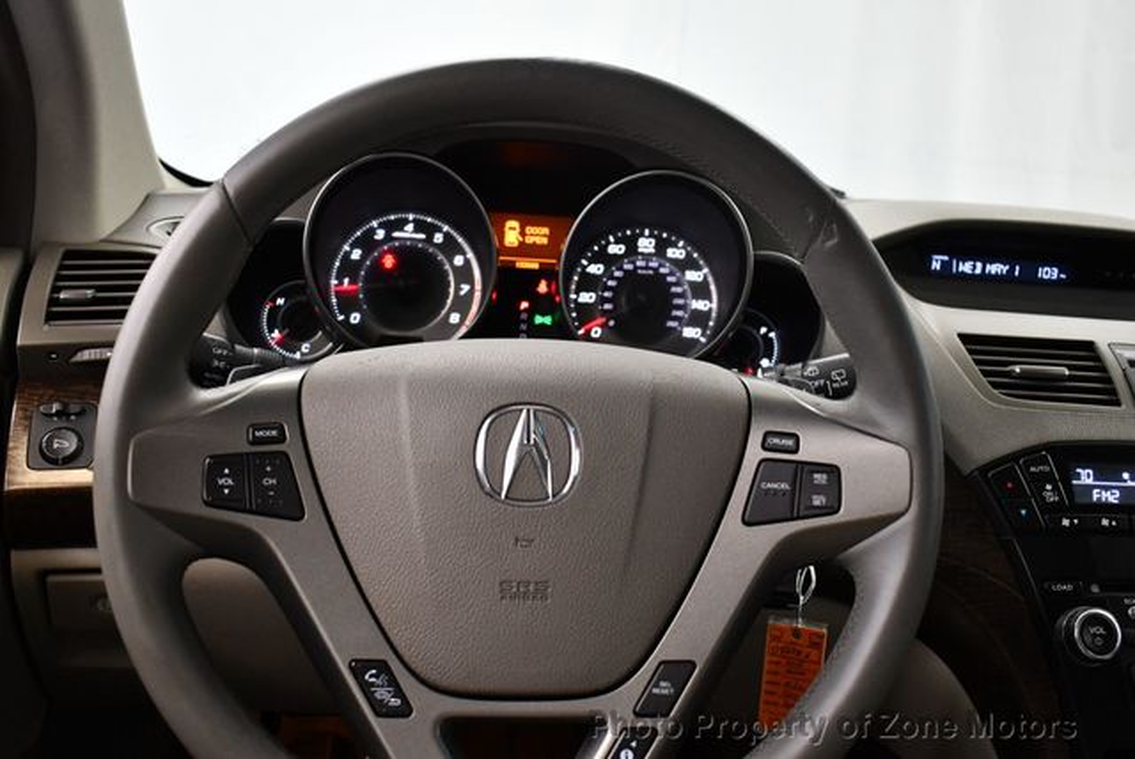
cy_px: 380
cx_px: 568
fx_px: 1136
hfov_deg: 53.1
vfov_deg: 36.9
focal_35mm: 36
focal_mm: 18
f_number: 3.5
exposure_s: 1/125
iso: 1800
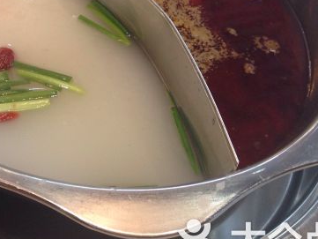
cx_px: 91
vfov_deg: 22.7
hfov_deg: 29.9
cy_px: 54
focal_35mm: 64
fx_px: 588
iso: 100
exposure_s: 1/20
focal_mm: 4.12
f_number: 2.4
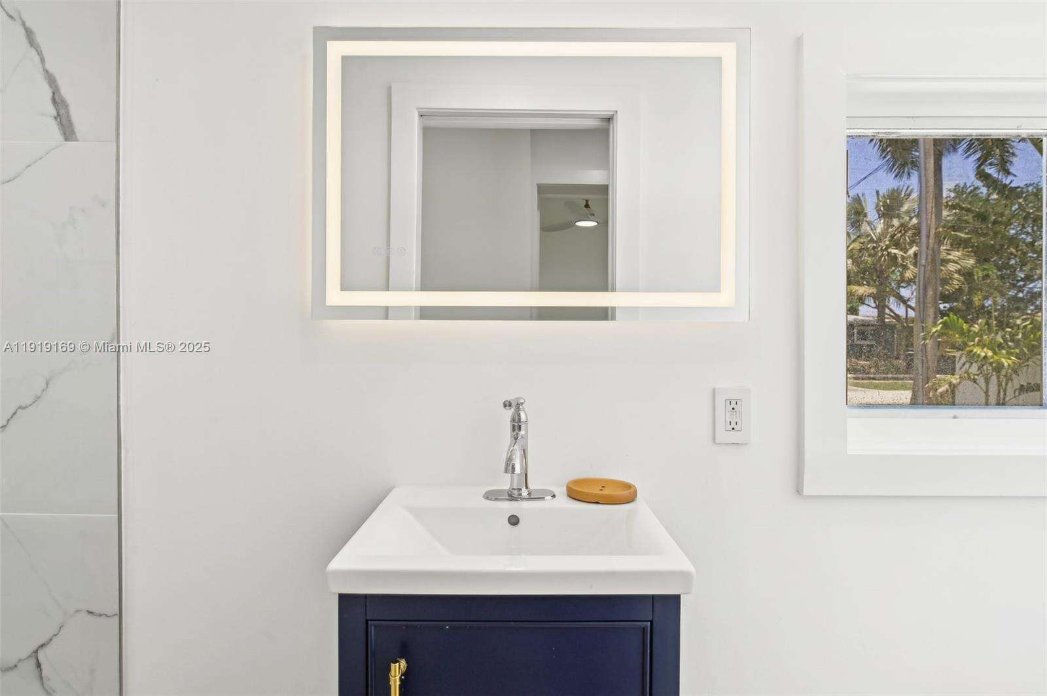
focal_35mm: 18
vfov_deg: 67.3
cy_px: 348
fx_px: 523
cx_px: 524
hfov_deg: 90.1
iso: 100
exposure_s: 1/50
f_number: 8
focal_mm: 18
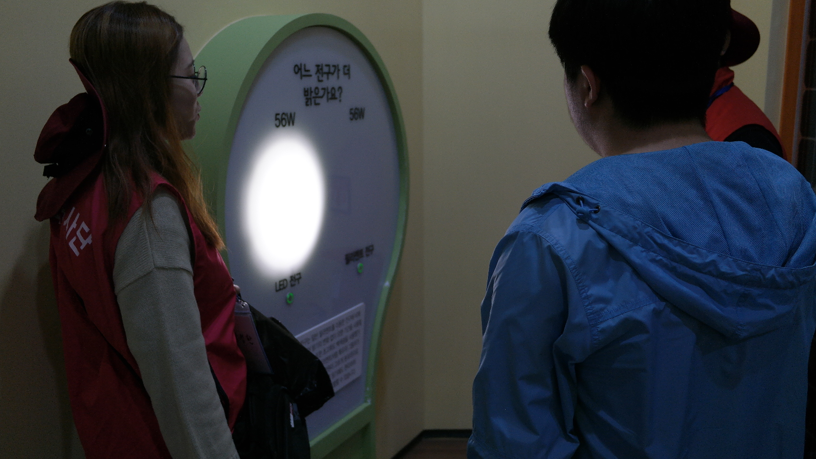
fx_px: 822
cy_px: 244
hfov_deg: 52.8
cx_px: 408
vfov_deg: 31.2
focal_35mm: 38
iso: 400
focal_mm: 24
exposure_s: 1/50
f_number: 3.5
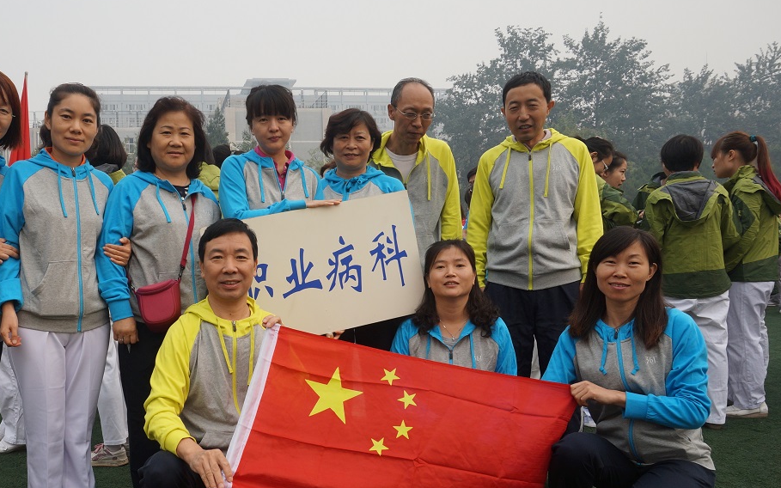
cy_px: 296
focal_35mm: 33
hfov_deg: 57.0
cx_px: 268
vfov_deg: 38.1
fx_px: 702
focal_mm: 16
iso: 200
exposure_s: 1/250
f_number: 8
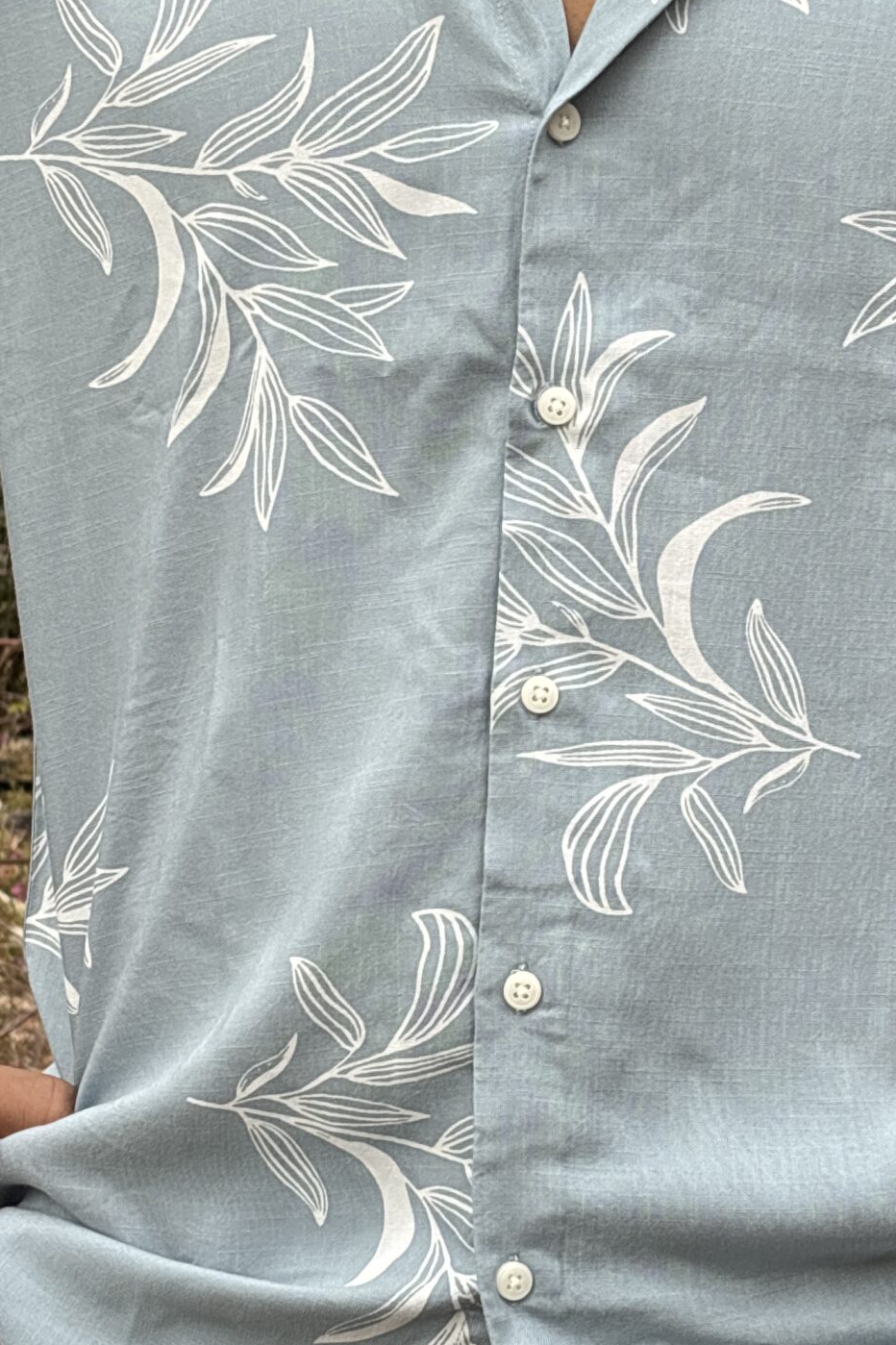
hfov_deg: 13.8
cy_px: 667
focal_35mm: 99
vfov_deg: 20.6
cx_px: 543
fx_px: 3698
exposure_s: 1/121
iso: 32
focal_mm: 5.96
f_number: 1.6
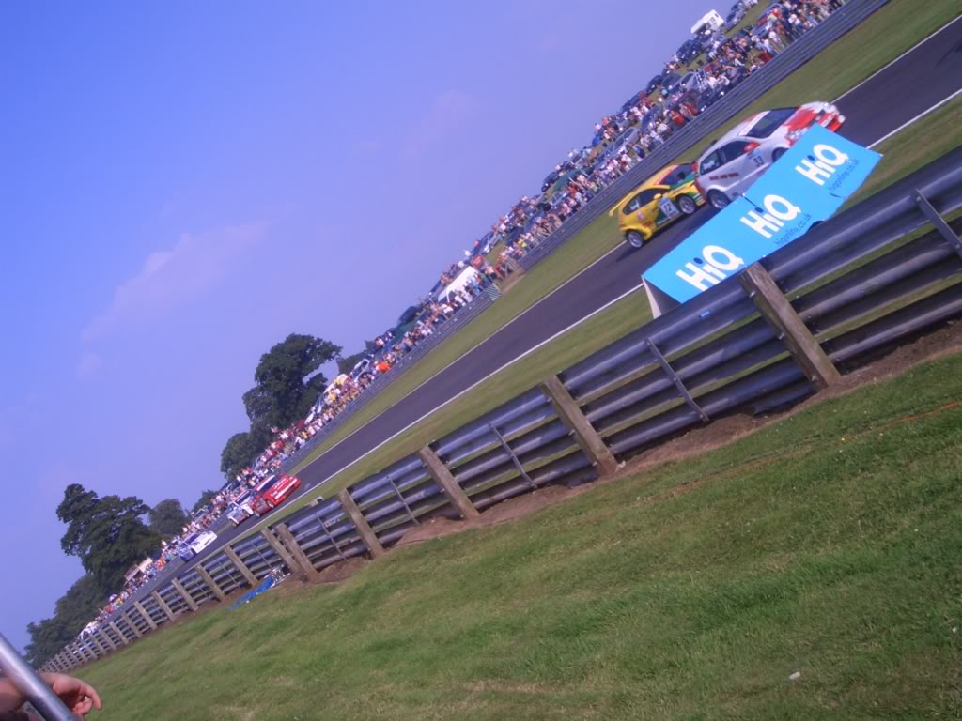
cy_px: 360
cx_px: 481
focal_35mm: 43
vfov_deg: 33.6
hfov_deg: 43.9
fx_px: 1195
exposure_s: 1/500
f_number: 4.3
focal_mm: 5.7
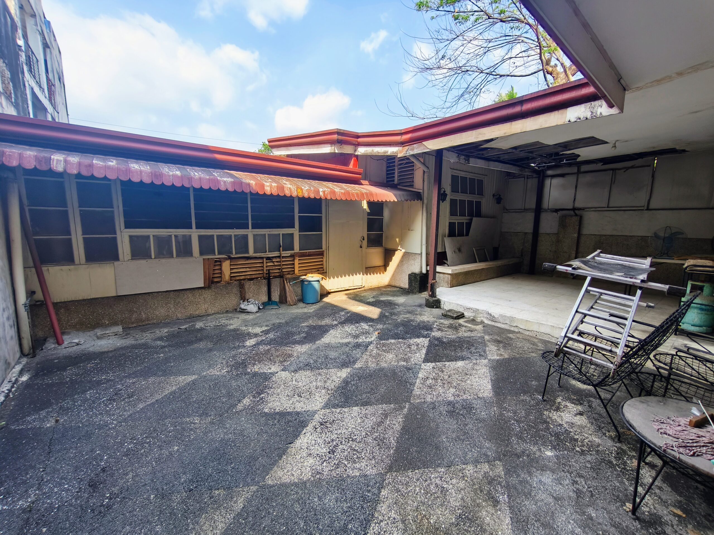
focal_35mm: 15
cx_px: 357
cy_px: 268
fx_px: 309
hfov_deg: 98.2
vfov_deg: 81.7
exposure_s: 1/60
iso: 50
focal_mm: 1.91
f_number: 2.2
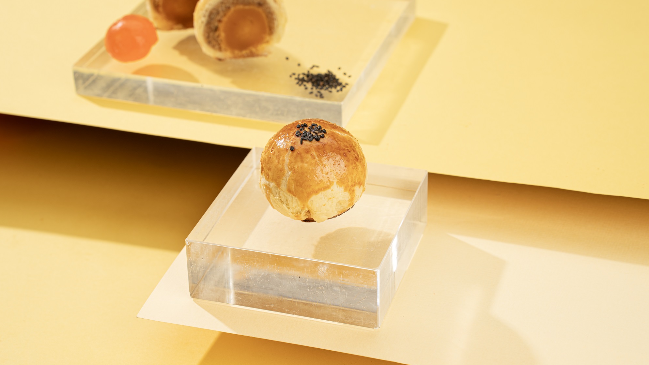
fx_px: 1360
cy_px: 174
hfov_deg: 26.8
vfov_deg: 15.3
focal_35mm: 79
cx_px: 324
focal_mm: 75
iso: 100
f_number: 8
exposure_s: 1/160
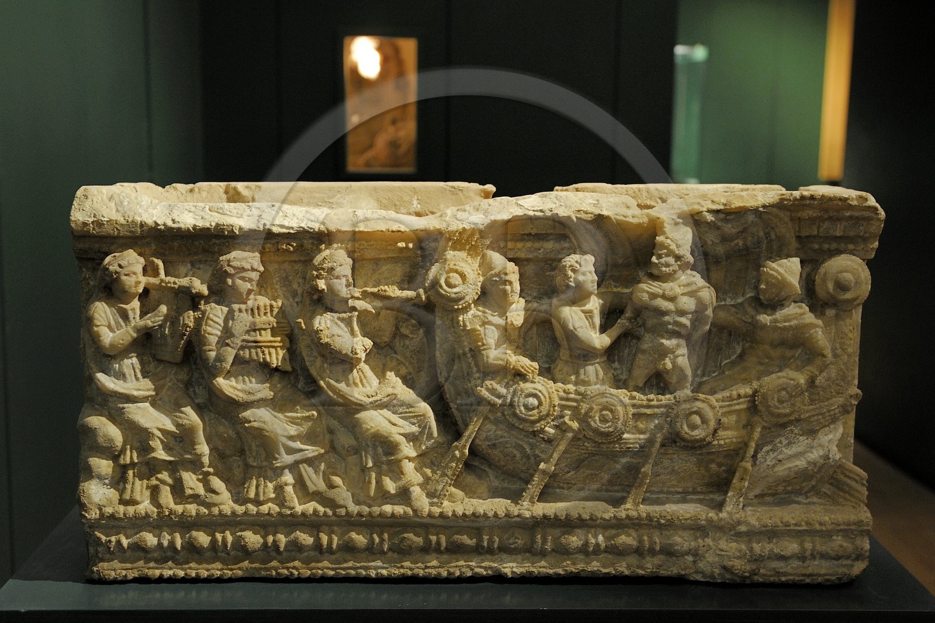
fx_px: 987
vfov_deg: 35.0
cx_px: 468
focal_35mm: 38
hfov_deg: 50.7
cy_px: 312
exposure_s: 1/15
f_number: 3.5
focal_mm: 38
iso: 1600
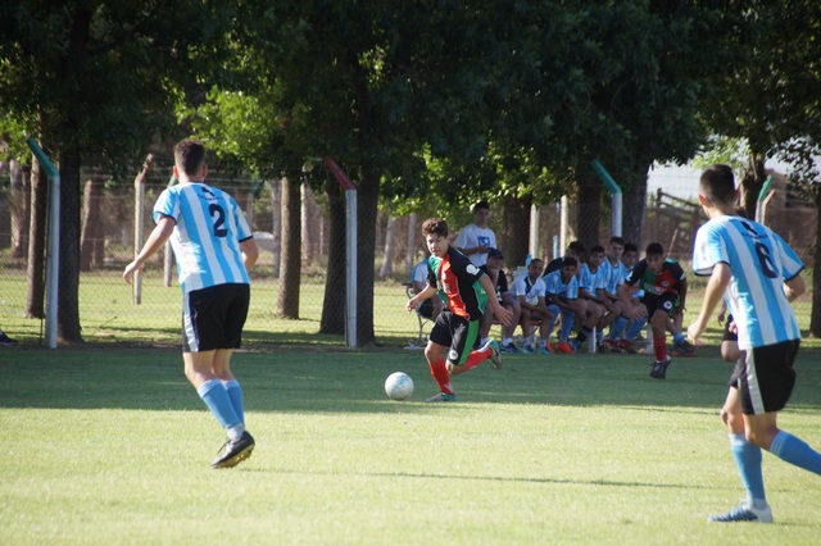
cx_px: 410
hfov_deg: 6.5
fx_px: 7180
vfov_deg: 4.4
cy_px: 273
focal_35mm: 315
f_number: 6.3
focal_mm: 210
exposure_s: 1/2000
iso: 1600
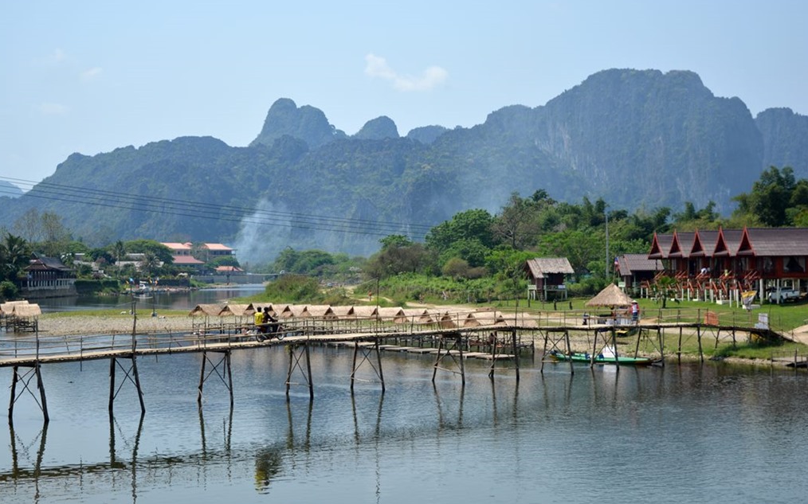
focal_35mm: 70
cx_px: 402
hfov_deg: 29.6
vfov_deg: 18.7
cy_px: 262
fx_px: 1530
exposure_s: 1/800
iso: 110
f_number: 5
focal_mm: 45
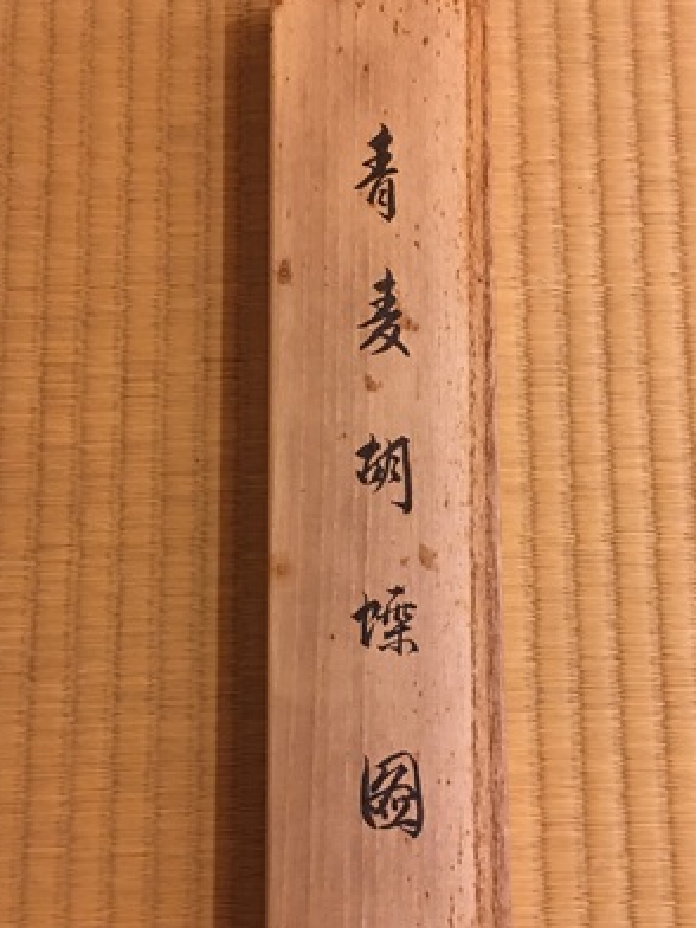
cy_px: 514
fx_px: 1072
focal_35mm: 40
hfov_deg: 35.9
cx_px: 368
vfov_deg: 46.7
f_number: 2.2
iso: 64
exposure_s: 1/4
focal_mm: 4.15
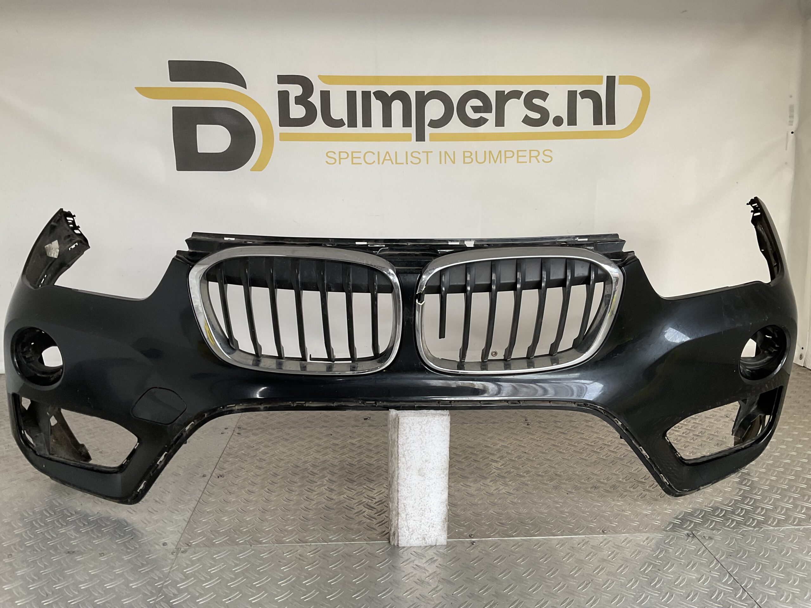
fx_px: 679
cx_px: 406
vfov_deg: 48.2
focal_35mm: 29
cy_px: 304
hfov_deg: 61.7
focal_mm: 3
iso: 50
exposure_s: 1/60
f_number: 1.8
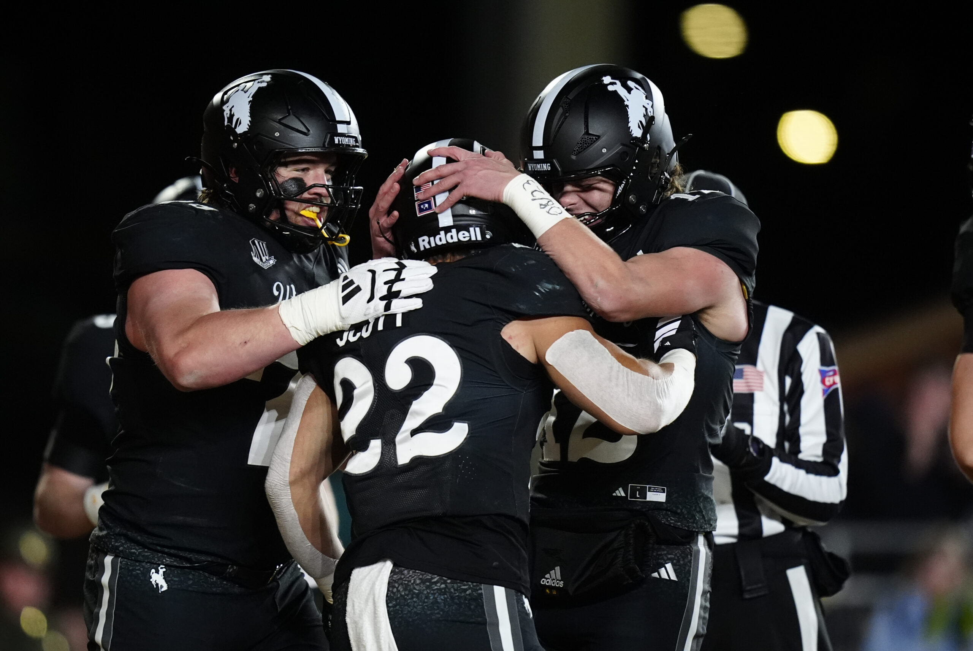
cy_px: 326
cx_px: 486
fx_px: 16231
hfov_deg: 3.4
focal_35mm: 600
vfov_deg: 2.3
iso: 4000
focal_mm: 400
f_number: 2.8
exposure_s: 1/1250
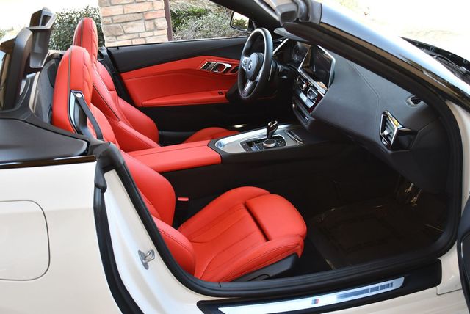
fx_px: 470
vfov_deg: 36.9
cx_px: 235
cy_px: 157
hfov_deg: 53.1
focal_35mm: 36
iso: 450
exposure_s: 1/250
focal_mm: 18
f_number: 3.5
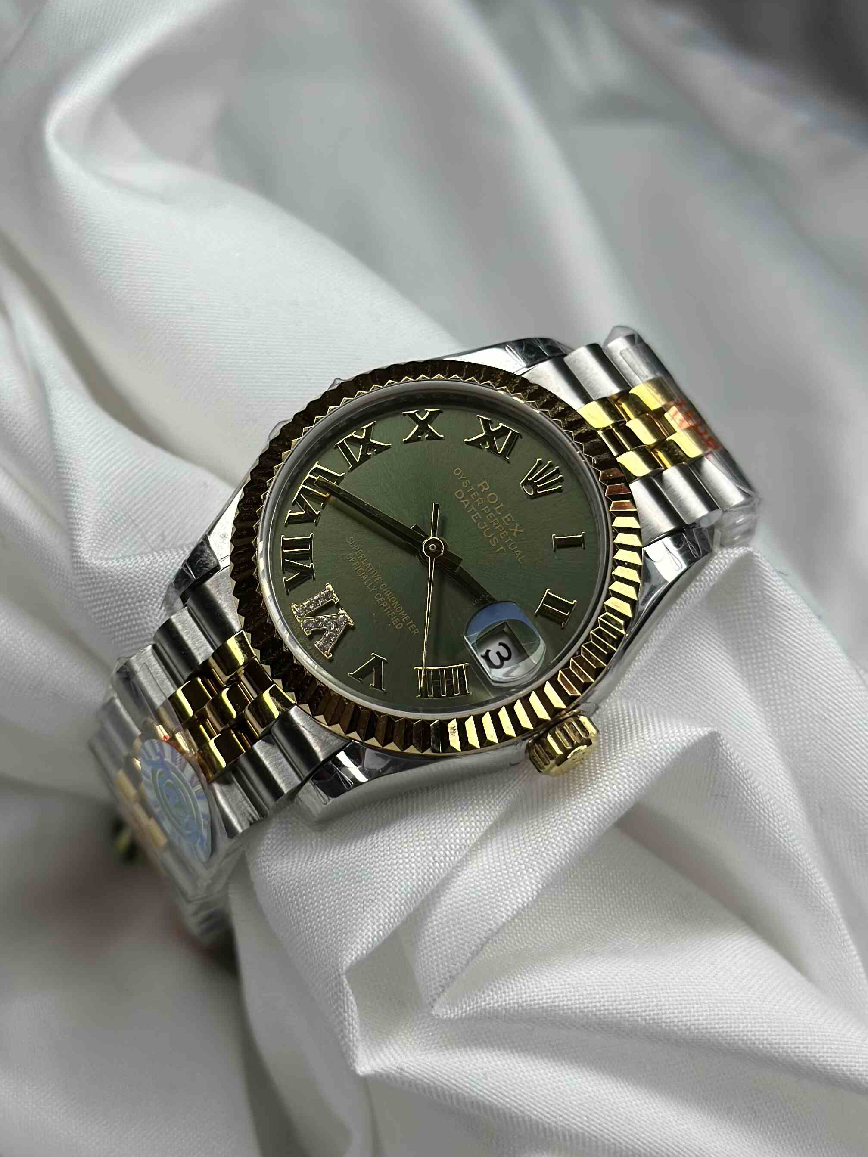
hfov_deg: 30.3
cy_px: 578
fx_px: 1605
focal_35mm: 48
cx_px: 434
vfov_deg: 39.7
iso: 80
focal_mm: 6.86
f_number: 1.78
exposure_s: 1/1639
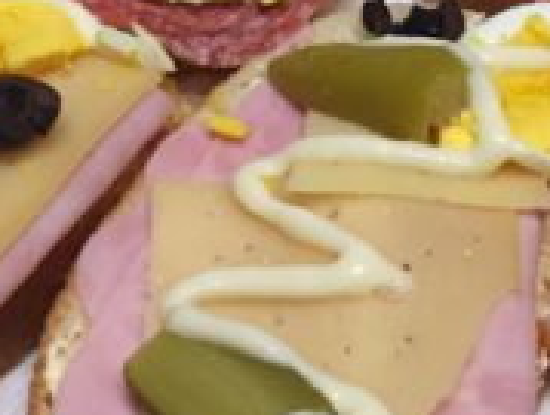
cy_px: 71
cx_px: 399
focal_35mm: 97
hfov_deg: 20.1
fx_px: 1544
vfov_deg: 15.2
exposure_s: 1/17
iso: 250
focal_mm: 4.15
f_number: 2.2
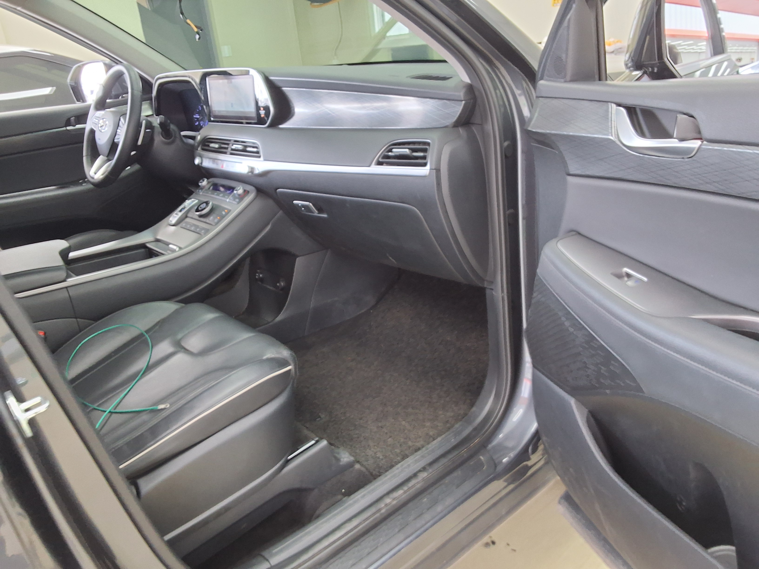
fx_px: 614
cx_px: 380
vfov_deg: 49.7
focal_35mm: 28
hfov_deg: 63.4
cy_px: 284
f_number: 1.9
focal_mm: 2.91
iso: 125
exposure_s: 1/40
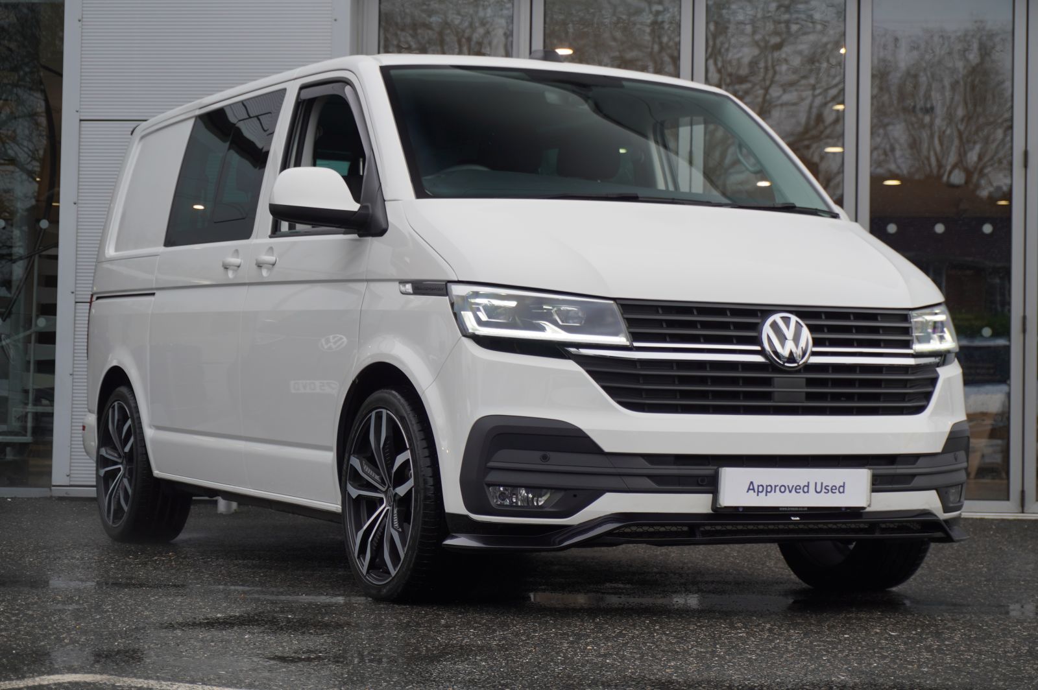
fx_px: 2161
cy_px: 345
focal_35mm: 75
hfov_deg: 27.0
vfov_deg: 18.2
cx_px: 519
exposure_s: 1/90
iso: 100
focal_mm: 50
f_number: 5.6
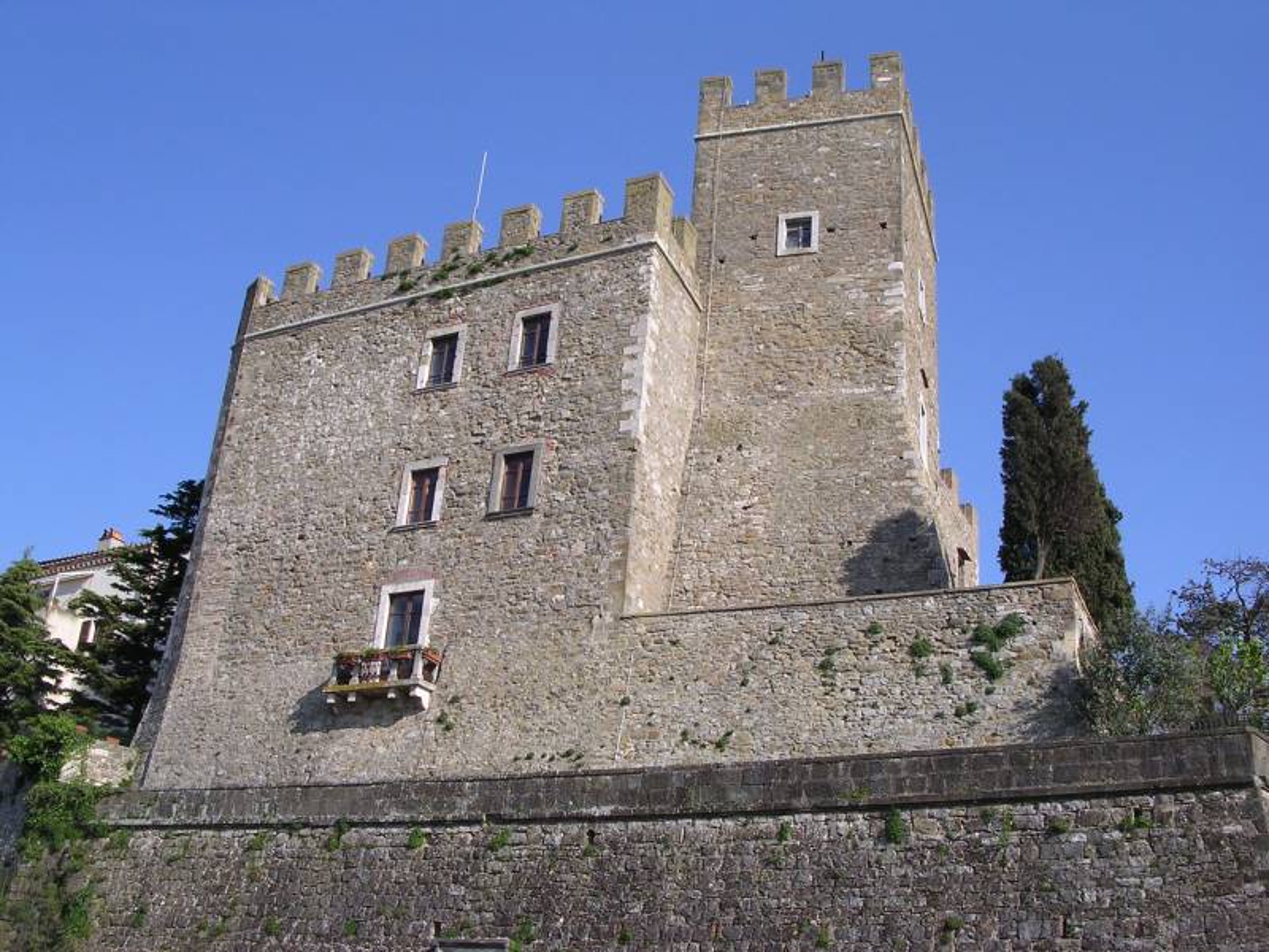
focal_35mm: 38
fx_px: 1393
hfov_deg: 49.0
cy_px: 476
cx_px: 634
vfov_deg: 37.7
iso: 100
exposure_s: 1/270
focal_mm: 5.8
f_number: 5.6
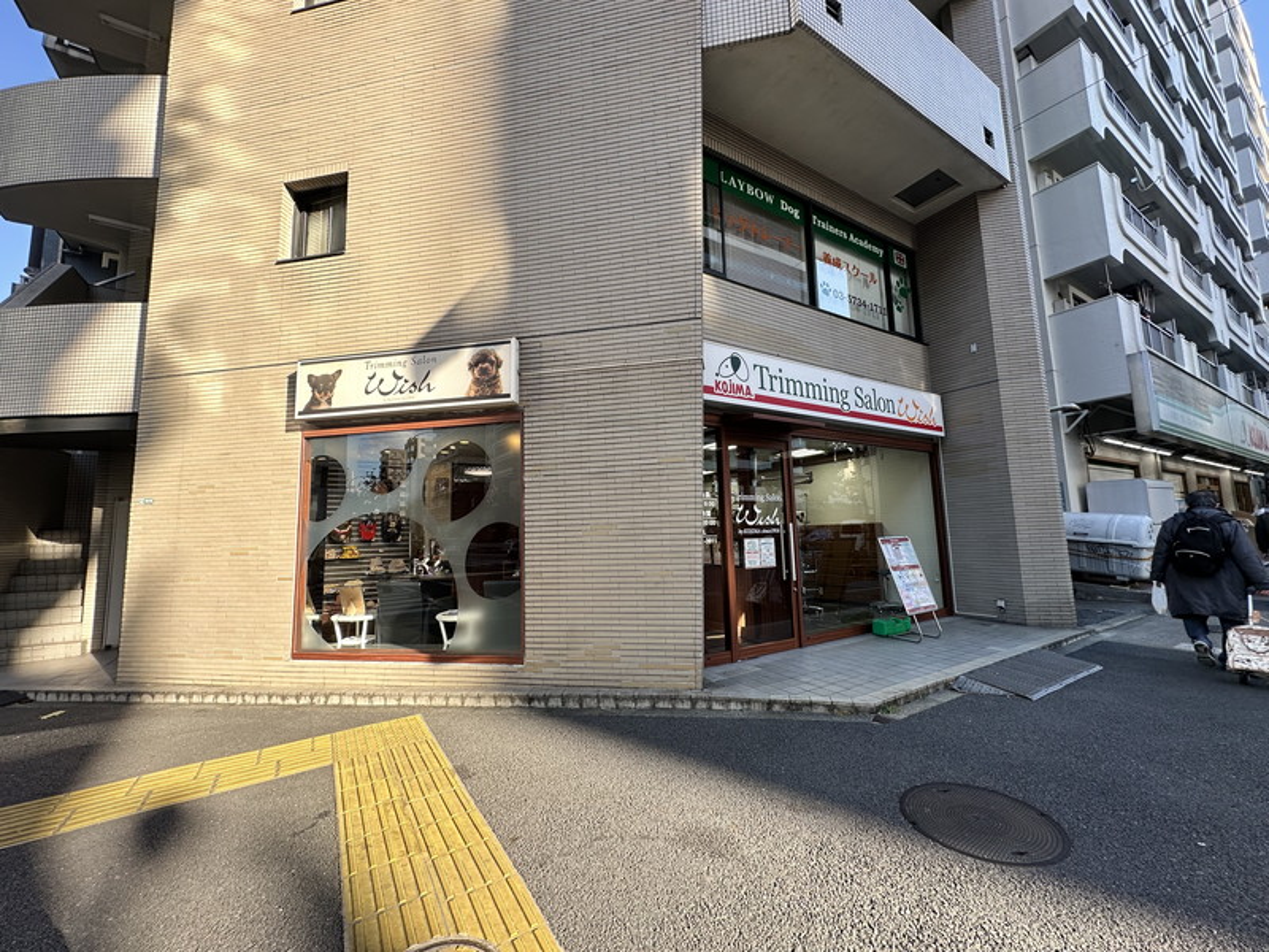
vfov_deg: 85.7
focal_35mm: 14
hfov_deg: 102.1
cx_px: 634
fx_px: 513
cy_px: 476
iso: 40
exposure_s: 1/198
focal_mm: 2.22
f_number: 2.2
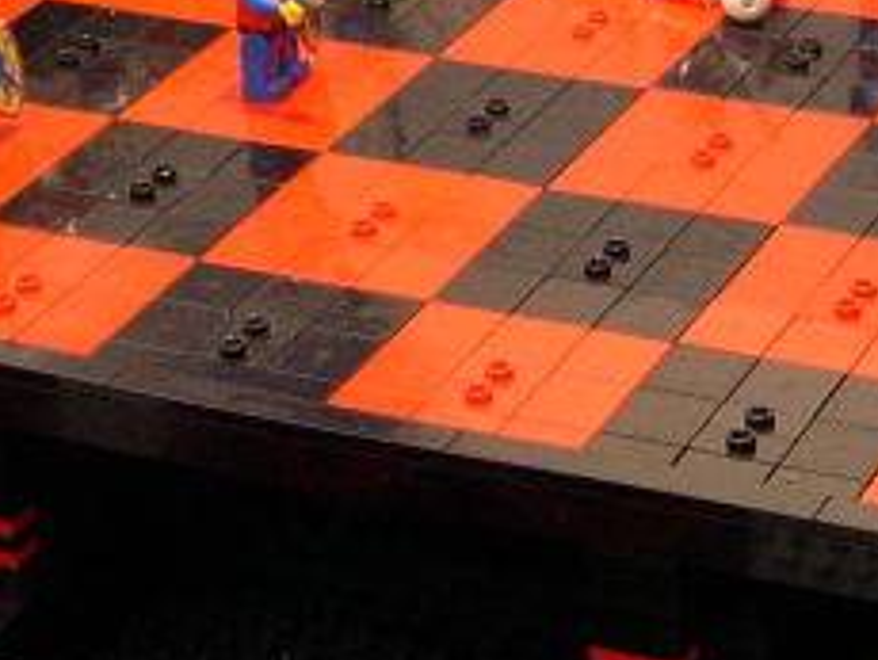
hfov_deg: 14.9
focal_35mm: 132
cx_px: 664
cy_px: 50
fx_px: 3352
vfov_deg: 11.2
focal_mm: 8
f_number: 2.8
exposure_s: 1/22.8
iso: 400
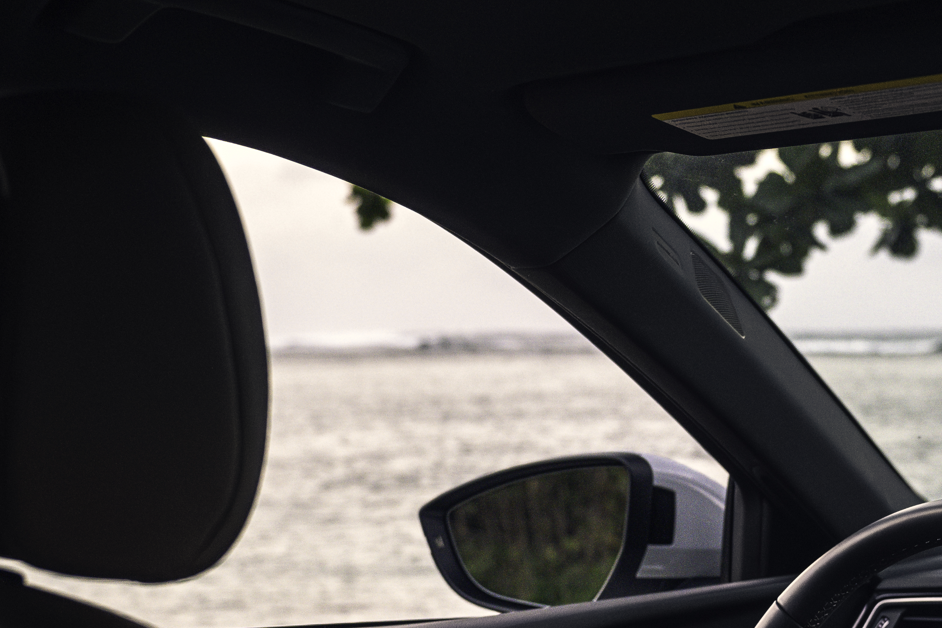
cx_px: 607
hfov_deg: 25.3
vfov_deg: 16.6
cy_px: 671
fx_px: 2093
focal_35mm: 80
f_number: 3.5
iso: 2000
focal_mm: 30
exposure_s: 1/80
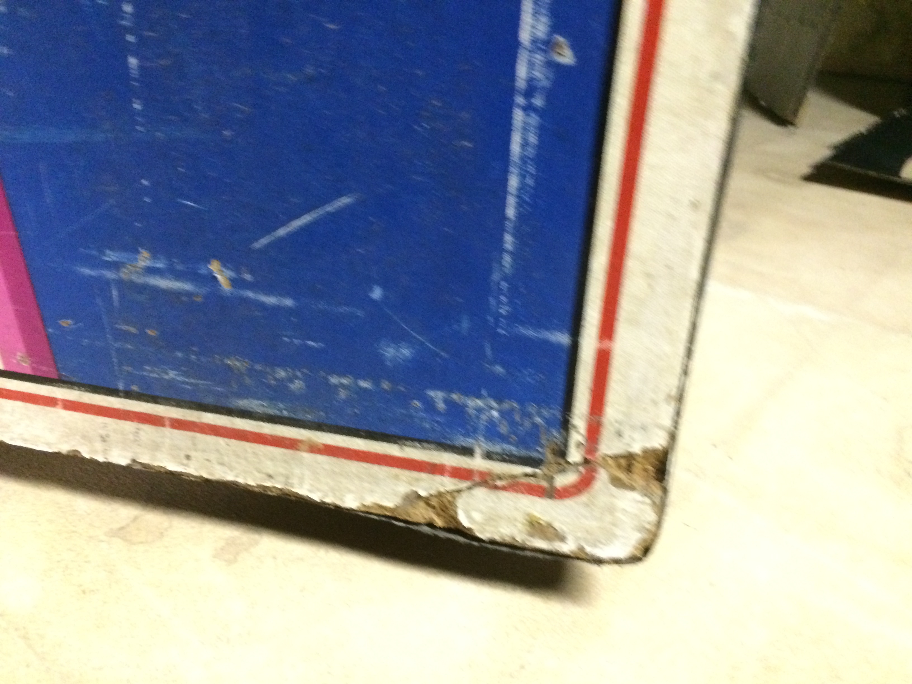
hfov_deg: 61.7
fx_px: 764
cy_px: 342
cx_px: 456
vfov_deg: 48.2
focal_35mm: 29
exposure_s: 1/15
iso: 400
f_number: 2.2
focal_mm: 4.15
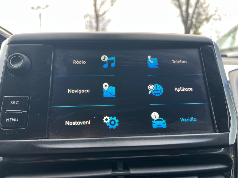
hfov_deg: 67.3
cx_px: 119
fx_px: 179
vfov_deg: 53.1
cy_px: 89
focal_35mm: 26
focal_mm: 5.7
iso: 80
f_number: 1.5
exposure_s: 1/121
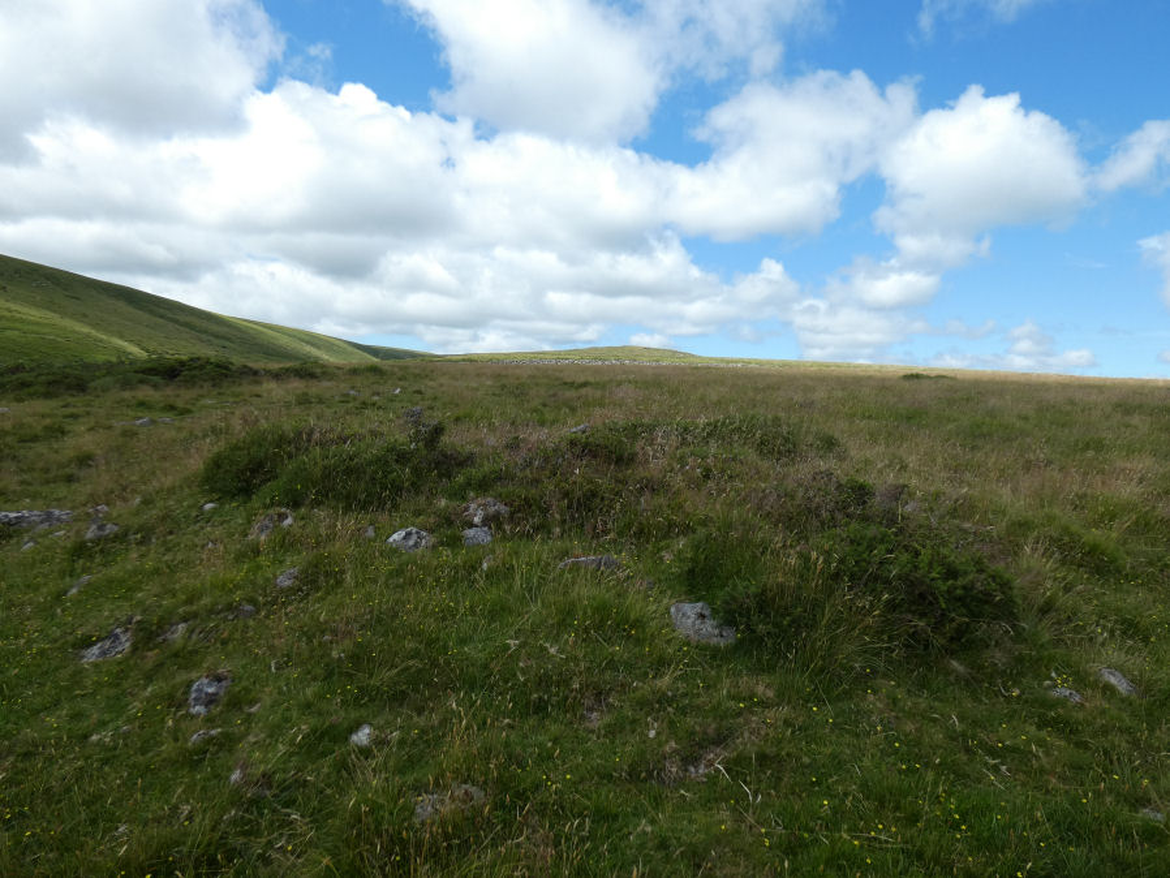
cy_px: 439
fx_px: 778
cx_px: 585
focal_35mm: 23
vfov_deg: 58.9
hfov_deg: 73.9
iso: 80
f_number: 3.2
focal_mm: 4.1
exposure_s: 1/1000
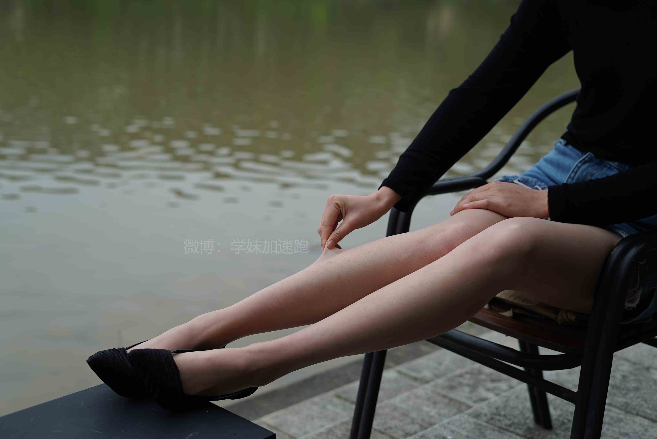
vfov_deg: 27.0
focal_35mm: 50
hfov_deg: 39.6
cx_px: 328
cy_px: 220
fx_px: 913
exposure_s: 1/160
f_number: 3.5
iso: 100
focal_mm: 50
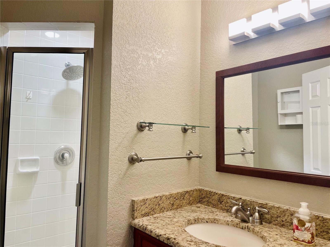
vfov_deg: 53.1
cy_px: 124
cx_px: 165
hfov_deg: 67.3
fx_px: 248
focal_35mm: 26
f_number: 1.6
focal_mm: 4.2
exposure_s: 1/60
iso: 80
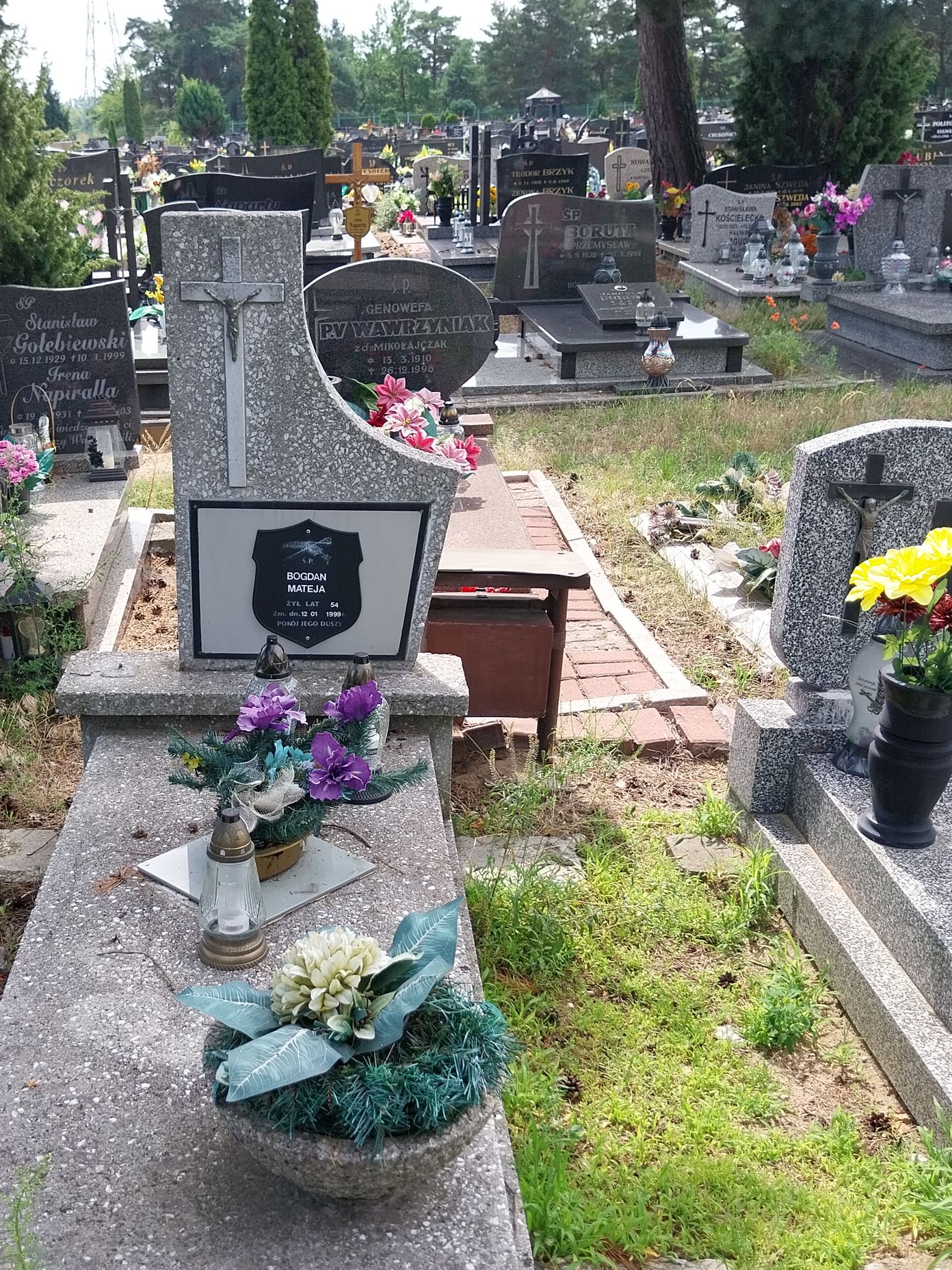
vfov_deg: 46.7
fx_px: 1467
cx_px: 306
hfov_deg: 35.6
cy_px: 721
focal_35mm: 40
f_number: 1.8
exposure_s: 1/294
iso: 25
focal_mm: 4
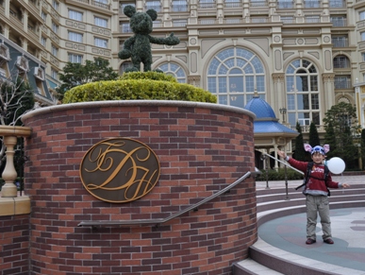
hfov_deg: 46.6
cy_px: 135
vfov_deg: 36.0
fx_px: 422
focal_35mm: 40
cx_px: 207
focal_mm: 24
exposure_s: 1/125
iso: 200
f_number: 5.6
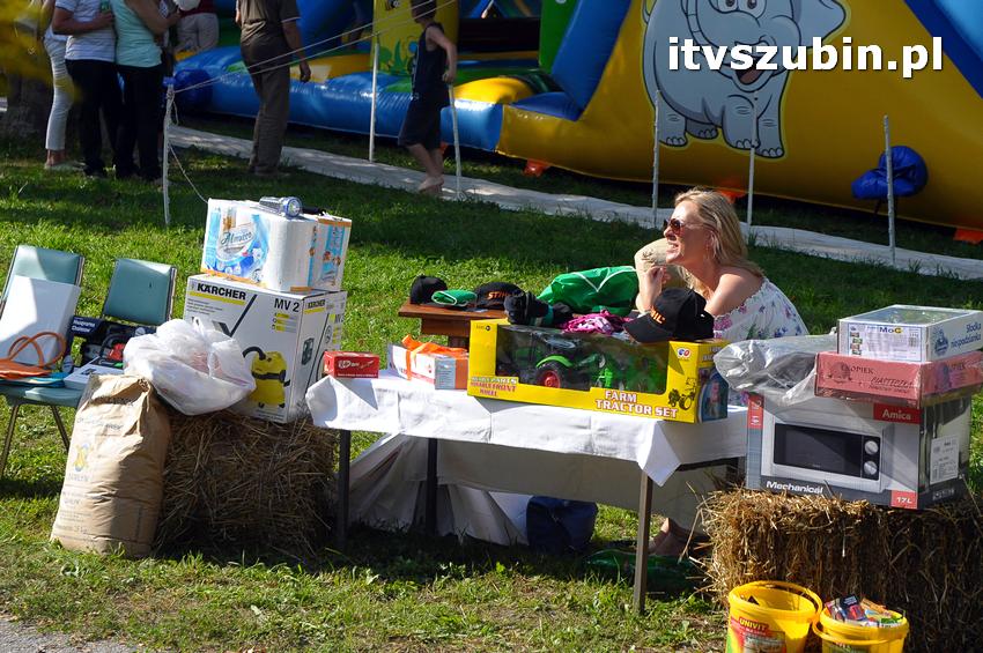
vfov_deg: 13.0
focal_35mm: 105
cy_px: 326
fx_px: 2864
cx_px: 492
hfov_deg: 19.5
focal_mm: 70
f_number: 8
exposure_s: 1/1000
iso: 640
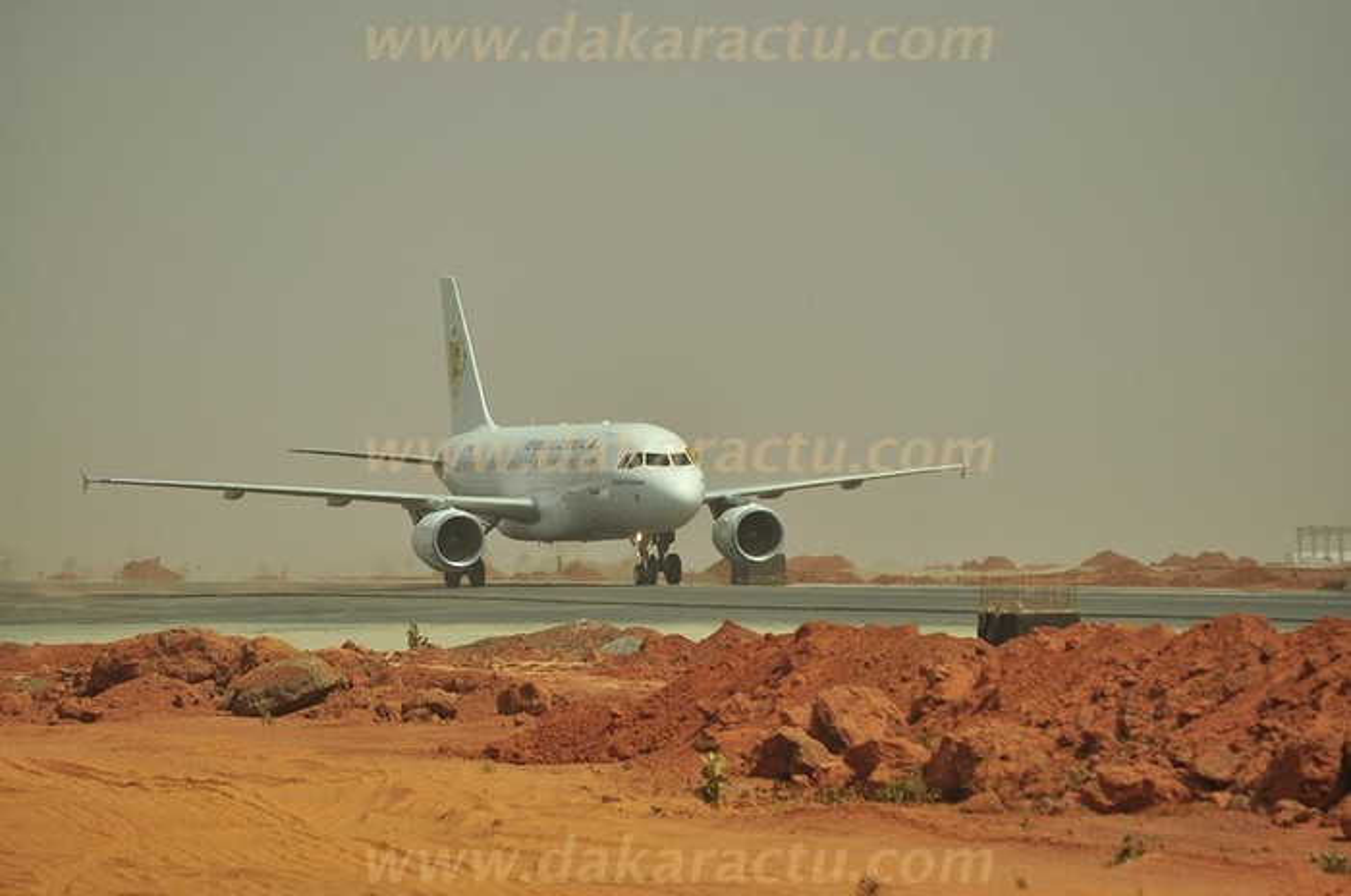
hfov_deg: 6.9
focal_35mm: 300
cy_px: 448
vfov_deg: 4.6
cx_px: 676
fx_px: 11238
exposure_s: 1/2000
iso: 200
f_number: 8
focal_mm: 200
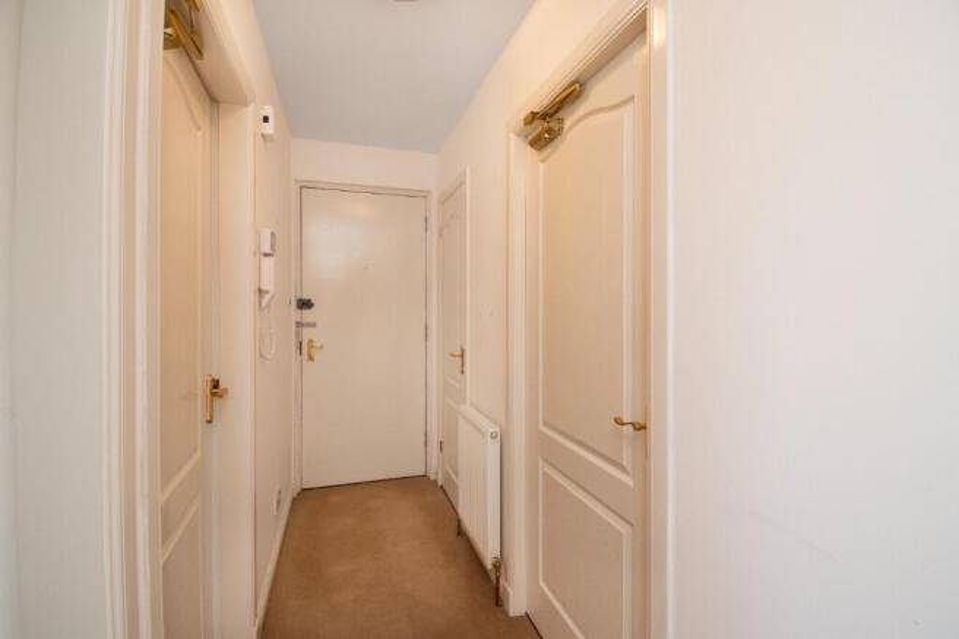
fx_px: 399
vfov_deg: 77.3
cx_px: 480
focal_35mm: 15
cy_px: 320
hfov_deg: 100.4
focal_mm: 10
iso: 250
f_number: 8
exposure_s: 1/3
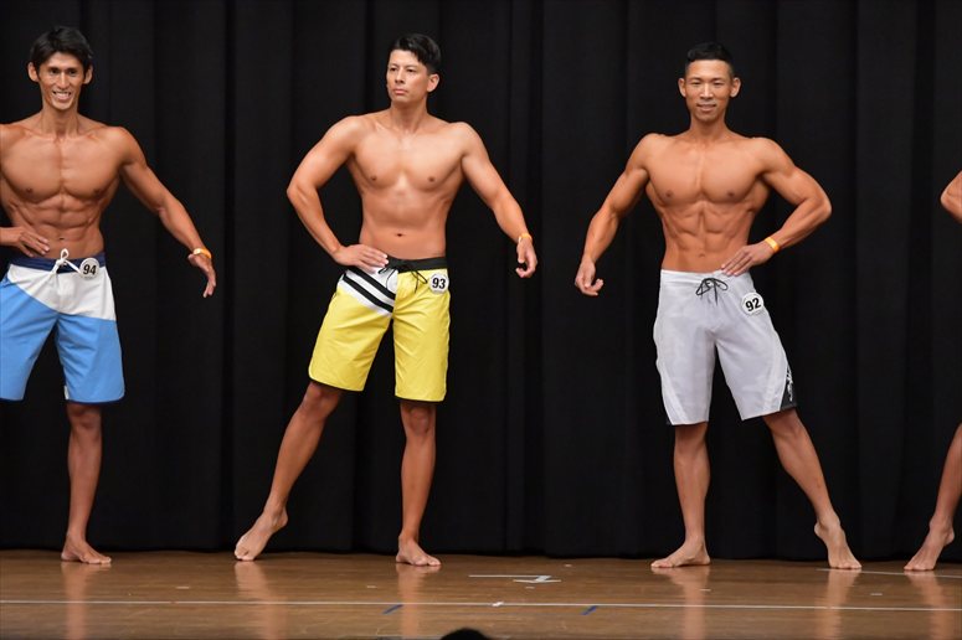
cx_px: 481
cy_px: 320
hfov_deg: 8.6
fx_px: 6410
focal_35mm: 240
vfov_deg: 5.7
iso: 6400
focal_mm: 160
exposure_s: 1/400
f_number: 5.6
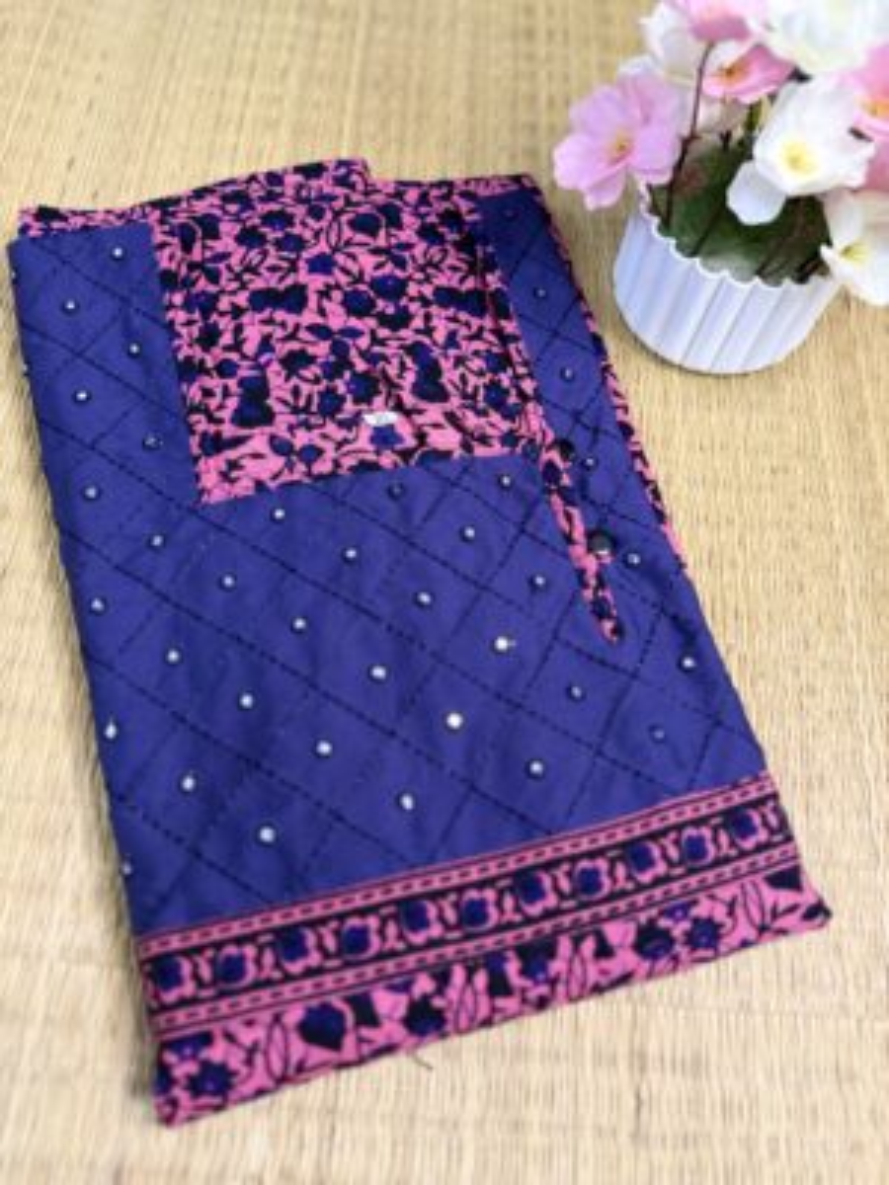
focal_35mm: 24
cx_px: 444
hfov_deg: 56.8
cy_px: 592
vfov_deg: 71.6
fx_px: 822
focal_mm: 6.76
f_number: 1.78
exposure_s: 1/50
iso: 500
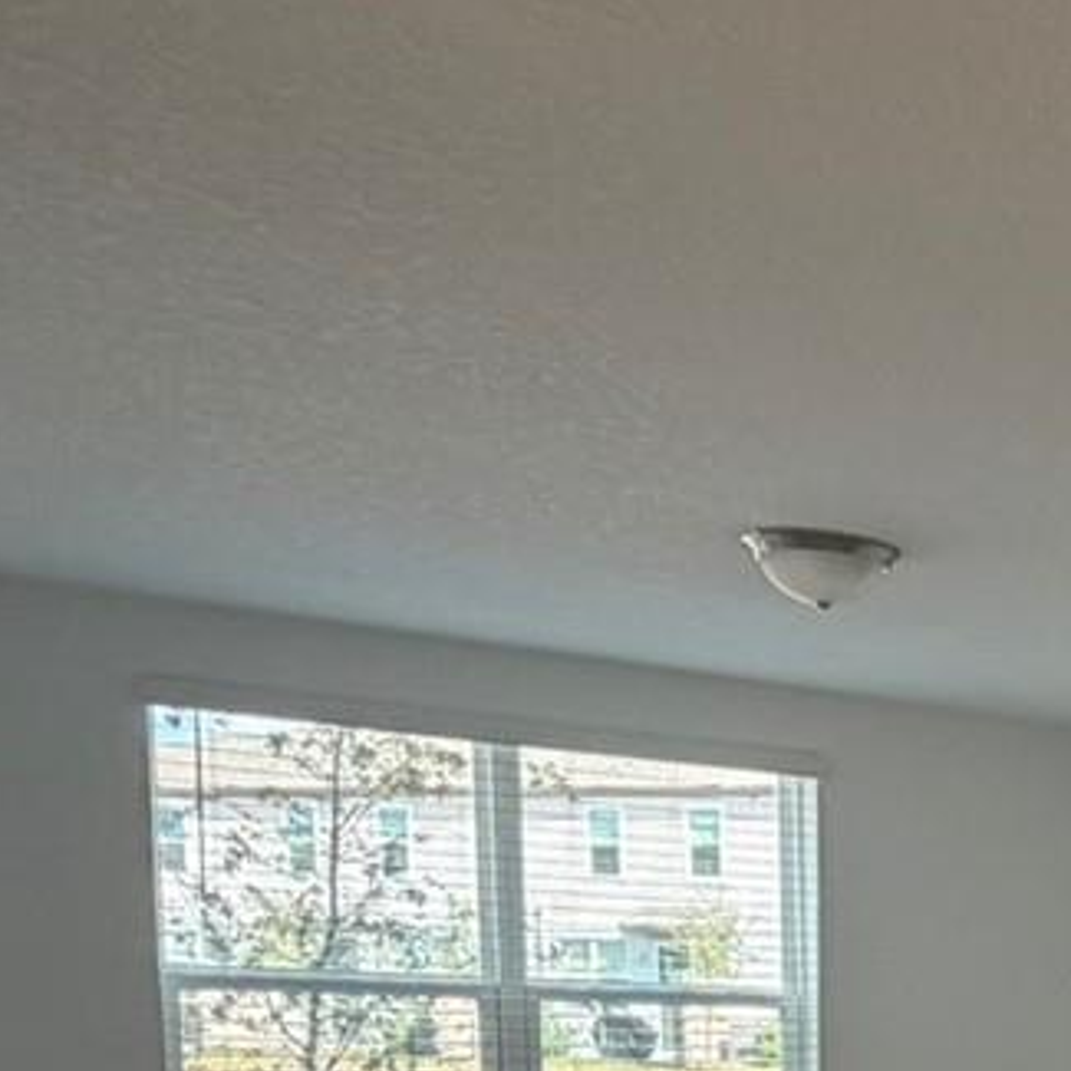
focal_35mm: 61
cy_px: 1285
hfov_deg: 22.4
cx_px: 1661
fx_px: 2135
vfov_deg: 25.3
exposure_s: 1/120
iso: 125
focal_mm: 2.22
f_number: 2.2
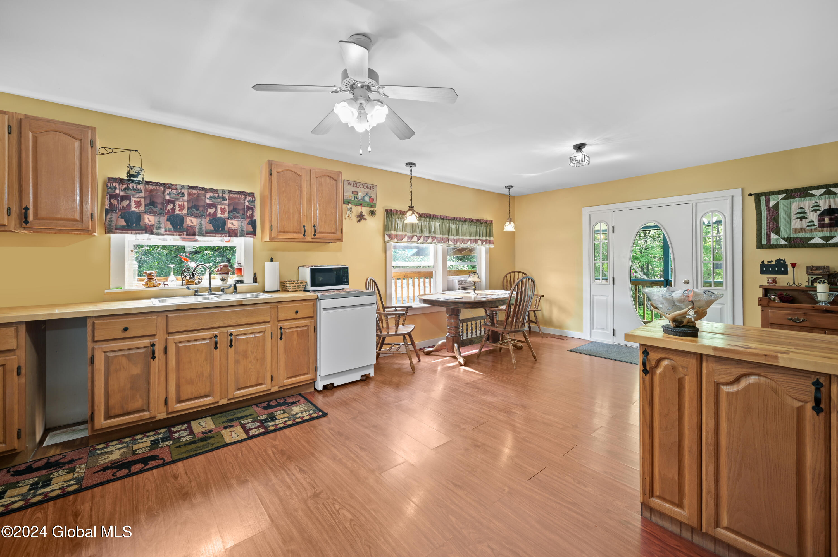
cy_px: 278
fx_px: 326
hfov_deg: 104.3
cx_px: 419
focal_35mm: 14
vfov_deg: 81.1
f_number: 8
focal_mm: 14
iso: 100
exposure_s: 1.3
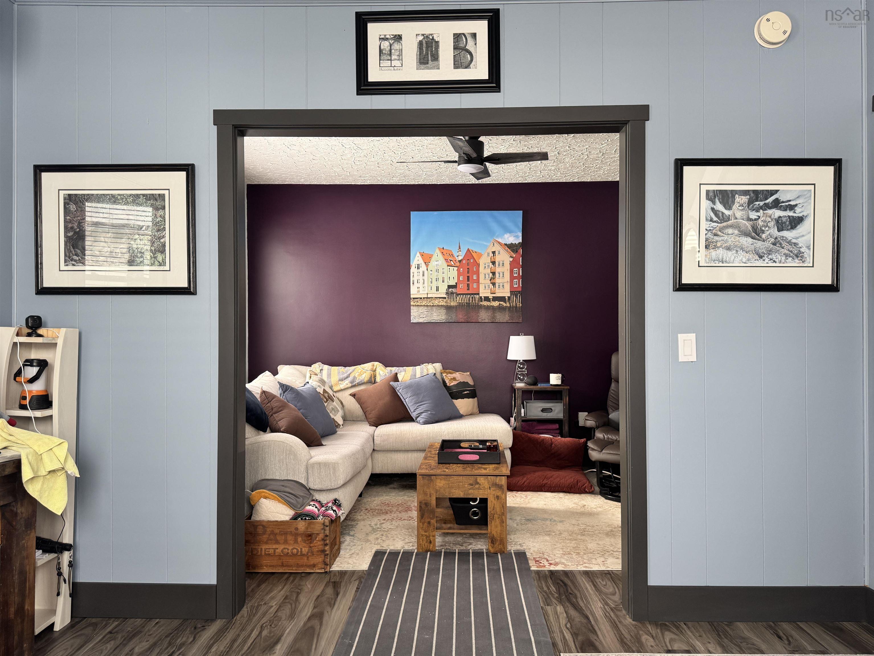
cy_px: 328
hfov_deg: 71.6
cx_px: 437
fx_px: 606
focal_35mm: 24
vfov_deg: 56.8
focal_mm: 6.76
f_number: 1.78
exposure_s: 1/121
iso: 200
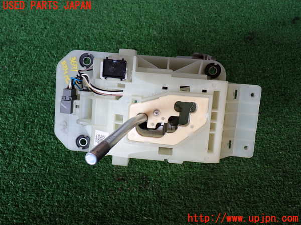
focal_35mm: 36
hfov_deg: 51.4
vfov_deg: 39.7
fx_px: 313
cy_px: 112
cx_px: 150
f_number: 2.5
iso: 100
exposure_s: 1/100
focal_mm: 6.37
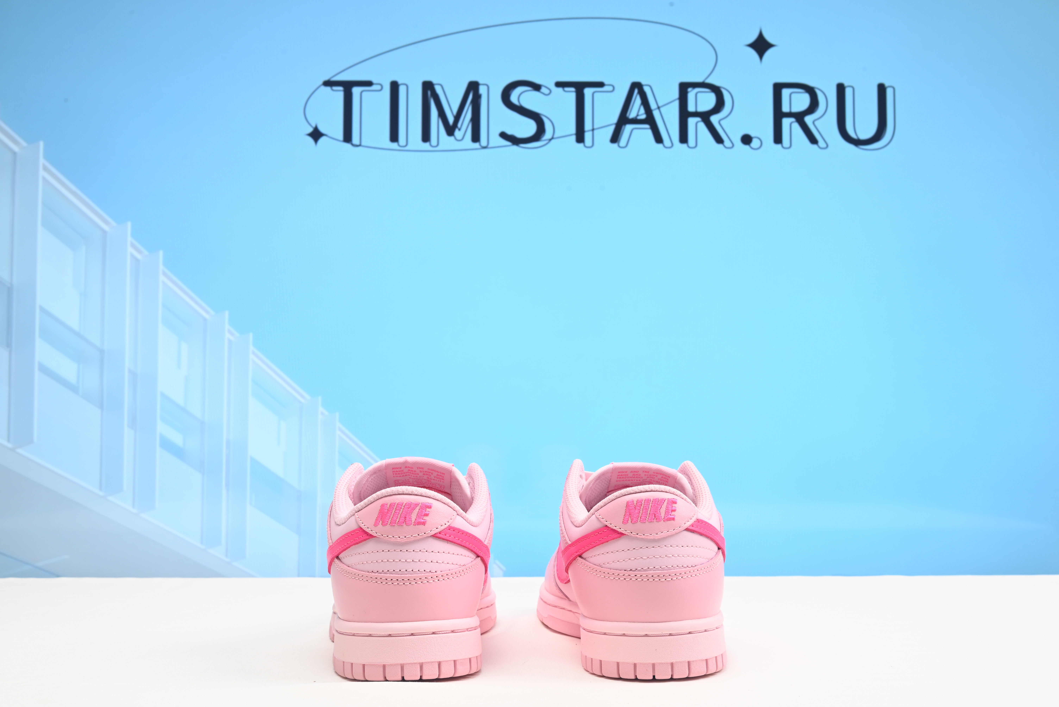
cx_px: 530
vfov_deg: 31.9
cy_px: 354
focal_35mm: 42
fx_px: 1236
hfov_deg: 46.4
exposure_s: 1/2
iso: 100
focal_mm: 42
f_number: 16
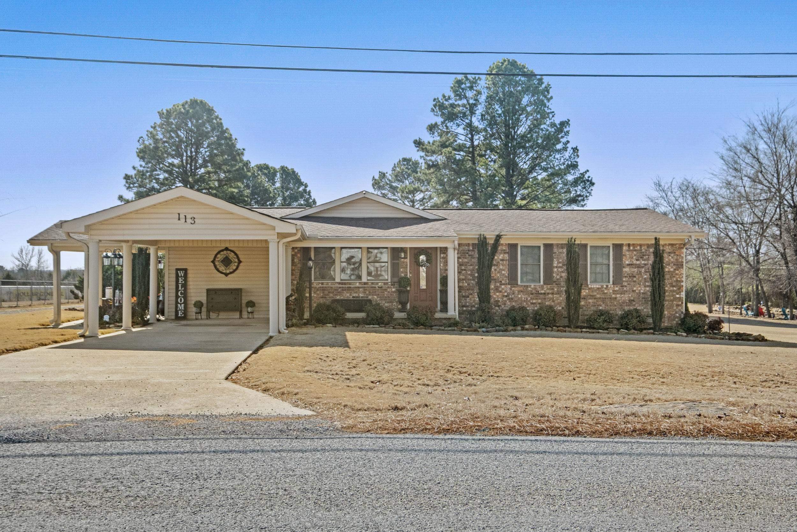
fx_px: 797
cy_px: 266
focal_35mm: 36
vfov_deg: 36.9
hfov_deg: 53.1
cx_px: 398
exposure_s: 1/125
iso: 400
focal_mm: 24
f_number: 8
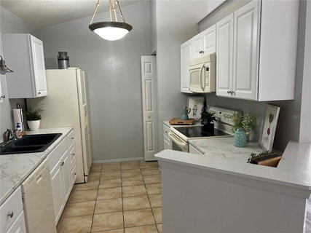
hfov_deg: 67.3
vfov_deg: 53.0
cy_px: 116
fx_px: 234
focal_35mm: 26
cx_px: 156
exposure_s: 1/60
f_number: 1.5
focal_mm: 5.7
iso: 80
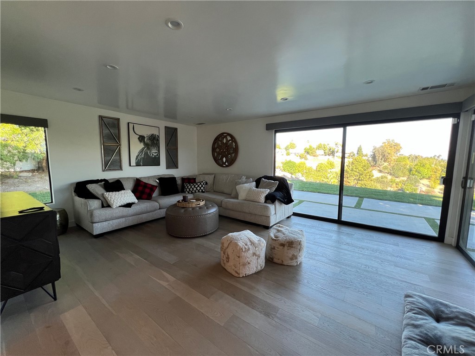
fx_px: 178
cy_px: 178
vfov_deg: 89.9
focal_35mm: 13
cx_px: 238
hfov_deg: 106.2
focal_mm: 1.57
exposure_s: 1/120
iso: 80
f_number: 1.8
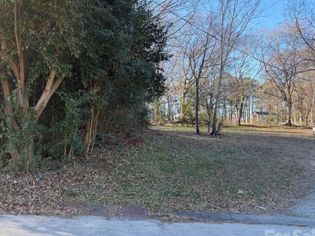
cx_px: 129
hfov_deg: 59.6
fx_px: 273
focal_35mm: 30
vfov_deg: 46.8
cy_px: 120
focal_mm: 6.76
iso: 100
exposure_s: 1/524
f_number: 1.78
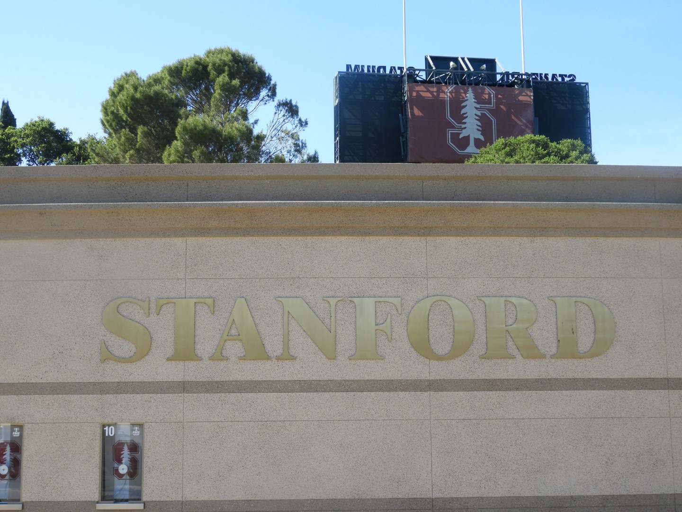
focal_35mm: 55
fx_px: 1084
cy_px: 256
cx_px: 341
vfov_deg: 26.6
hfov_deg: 34.9
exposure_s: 1/400
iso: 100
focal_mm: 9.9
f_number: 4
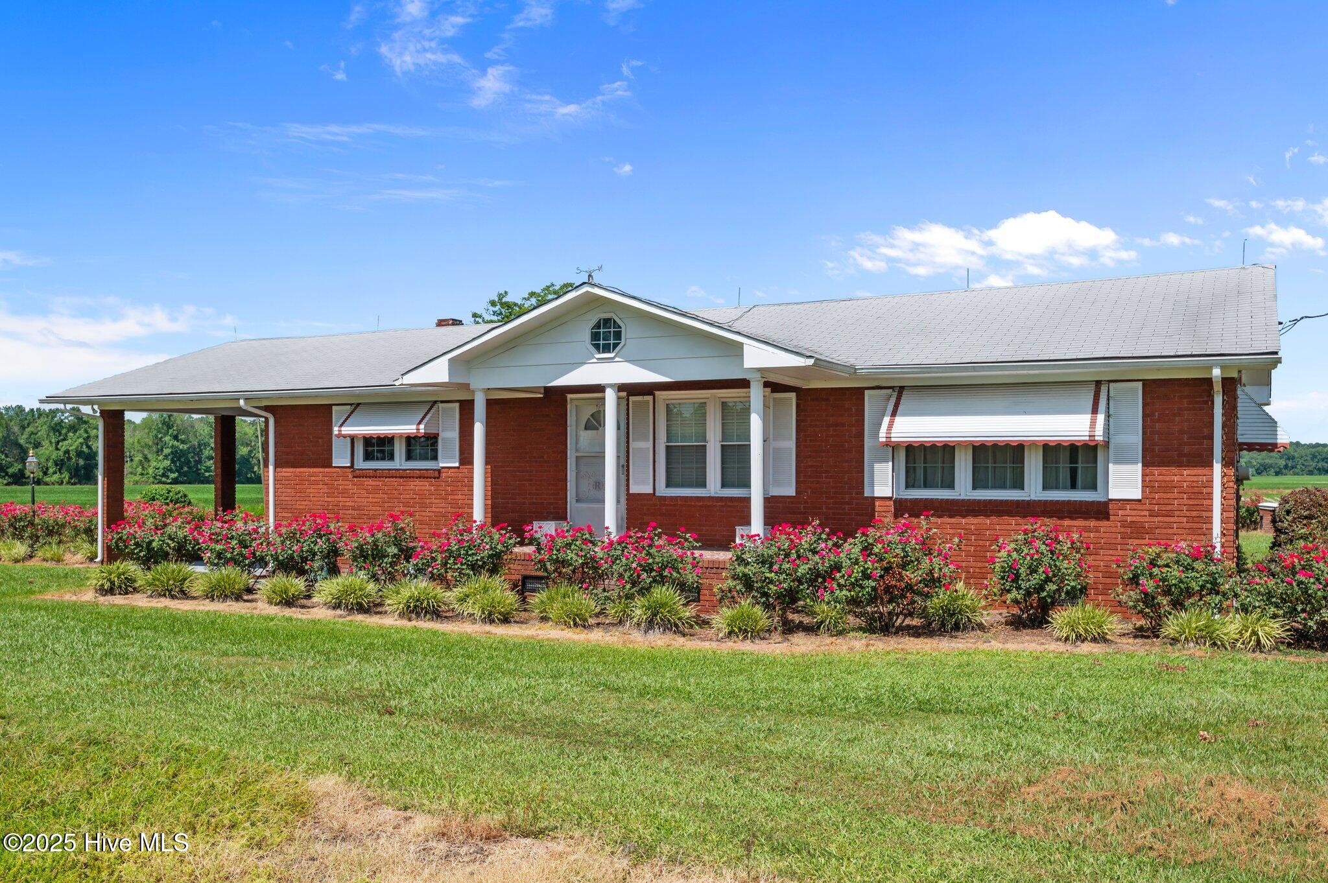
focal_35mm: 32
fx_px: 1179
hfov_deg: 58.8
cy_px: 442
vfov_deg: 41.1
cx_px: 664
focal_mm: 32
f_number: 8
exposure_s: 1/800
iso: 250
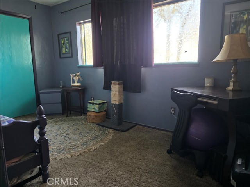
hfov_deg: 73.9
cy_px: 94
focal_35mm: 23
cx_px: 125
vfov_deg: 58.9
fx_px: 166
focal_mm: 6.3
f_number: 1.7
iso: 640
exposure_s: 1/59
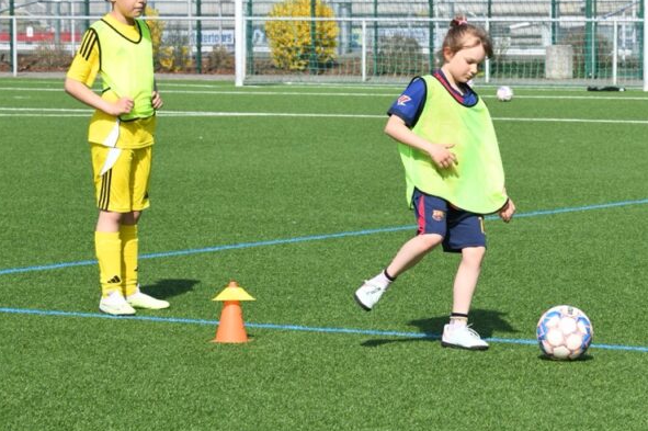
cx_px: 555
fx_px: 3741
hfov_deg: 9.9
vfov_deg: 6.6
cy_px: 167
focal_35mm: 208
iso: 1250
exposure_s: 1/1250
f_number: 14
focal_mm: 120
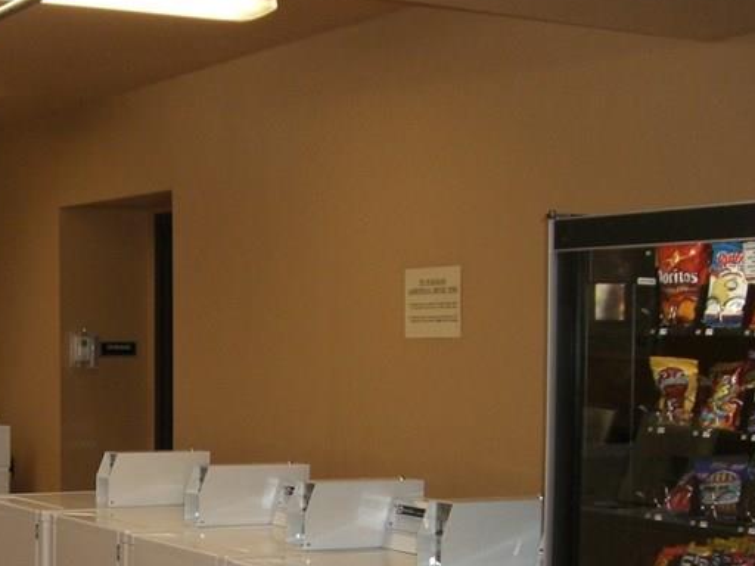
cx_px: 75
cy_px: 520
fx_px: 1658
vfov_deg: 19.0
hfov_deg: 24.9
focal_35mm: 76
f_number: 2.7
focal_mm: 6.2
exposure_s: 1/60
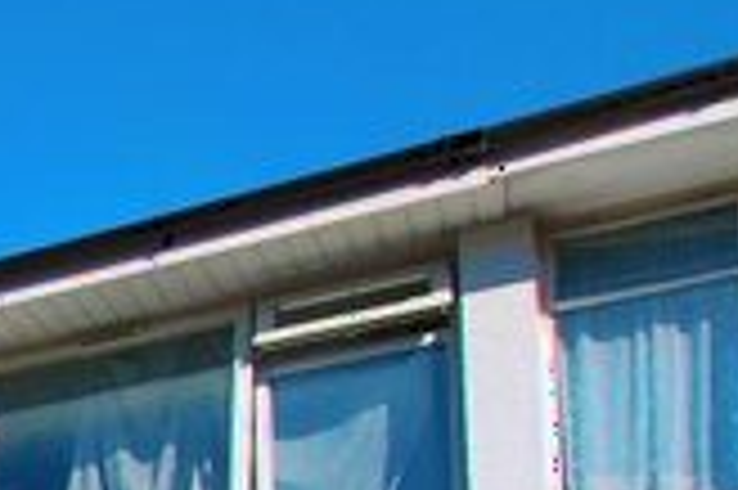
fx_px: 1311
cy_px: 843
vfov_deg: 17.7
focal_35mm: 64
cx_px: -612
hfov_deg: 20.8
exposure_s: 1/250
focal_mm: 10
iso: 100
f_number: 8
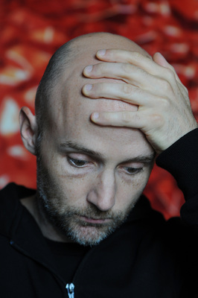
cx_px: 99
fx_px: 806
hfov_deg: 14.0
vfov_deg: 20.9
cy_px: 149
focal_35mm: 98
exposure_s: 1/30
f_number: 4
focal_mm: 65
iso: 400
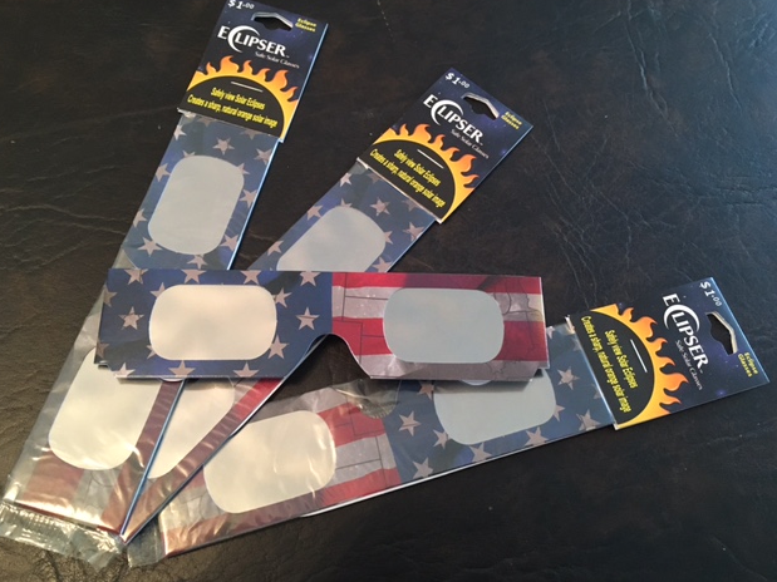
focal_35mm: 30
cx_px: 385
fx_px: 673
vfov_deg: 46.8
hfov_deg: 60.0
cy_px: 282
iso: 200
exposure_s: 1/20
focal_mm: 4.15
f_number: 2.2
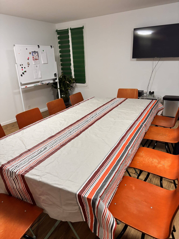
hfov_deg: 53.1
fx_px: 179
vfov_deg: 67.3
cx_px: 90
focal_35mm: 26
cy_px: 120
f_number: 1.6
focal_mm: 5.96
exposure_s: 1/73
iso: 125
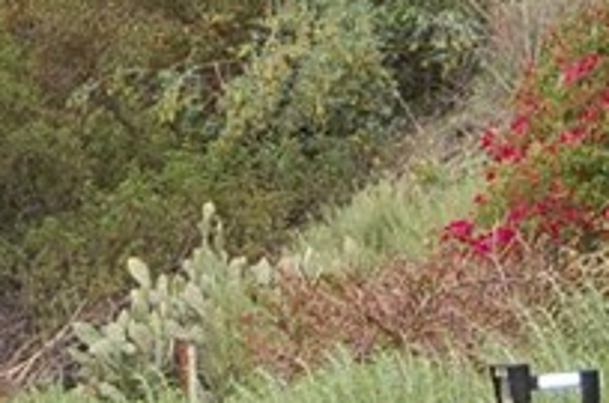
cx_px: 290
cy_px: -73
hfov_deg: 10.5
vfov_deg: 6.9
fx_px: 3308
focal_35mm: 196
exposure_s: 1/500
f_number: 5.6
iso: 400
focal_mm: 26
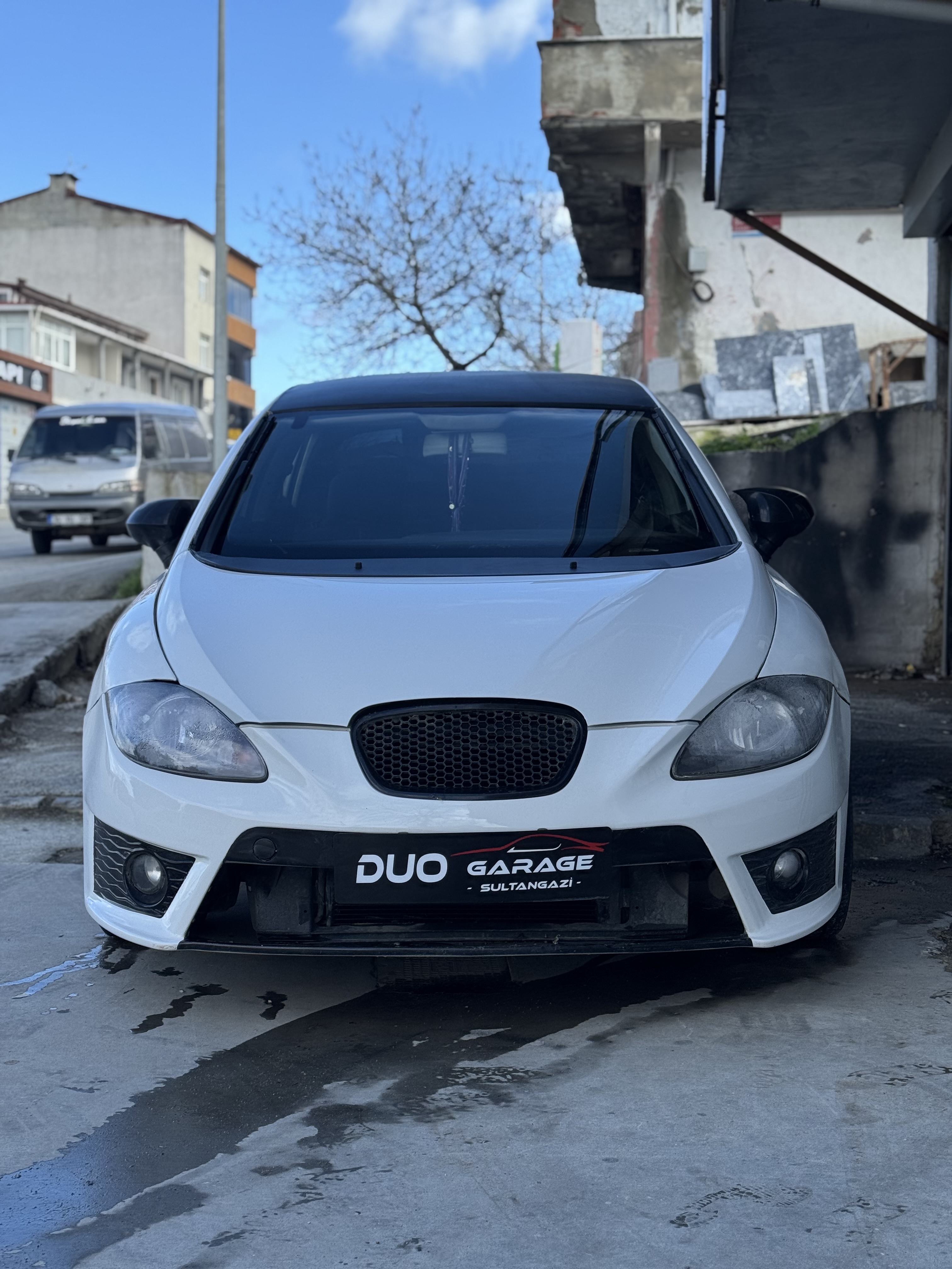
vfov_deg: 39.7
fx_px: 1760
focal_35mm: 48
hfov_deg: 30.3
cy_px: 634
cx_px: 476
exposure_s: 1/1524
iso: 64
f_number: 1.78
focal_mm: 6.76
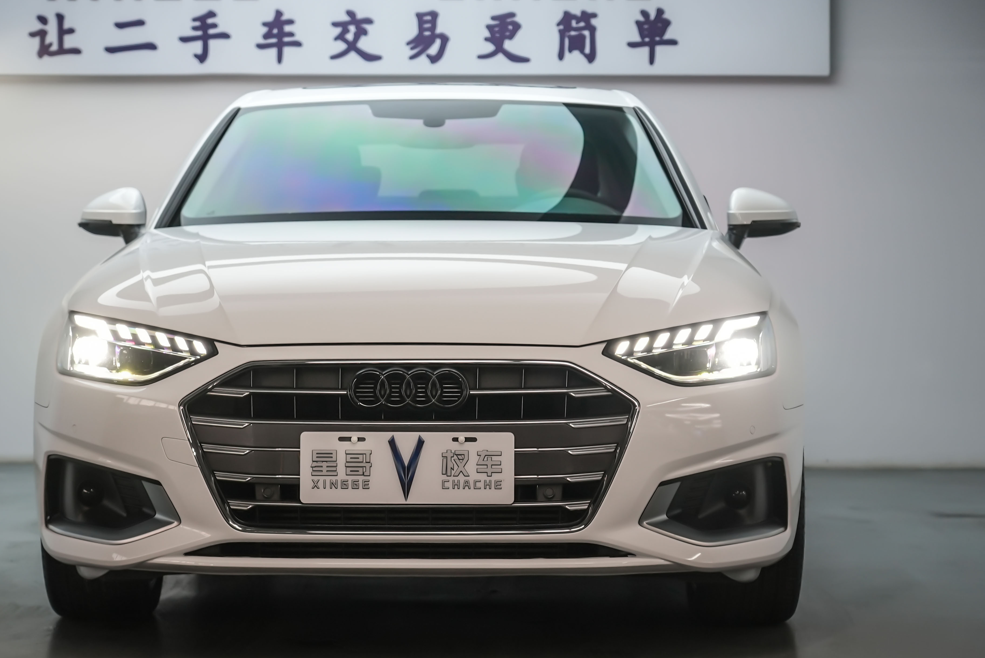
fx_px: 2217
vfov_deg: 16.9
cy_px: 358
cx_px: 424
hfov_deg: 25.0
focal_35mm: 81
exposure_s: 1/125
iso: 1250
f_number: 4
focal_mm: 70
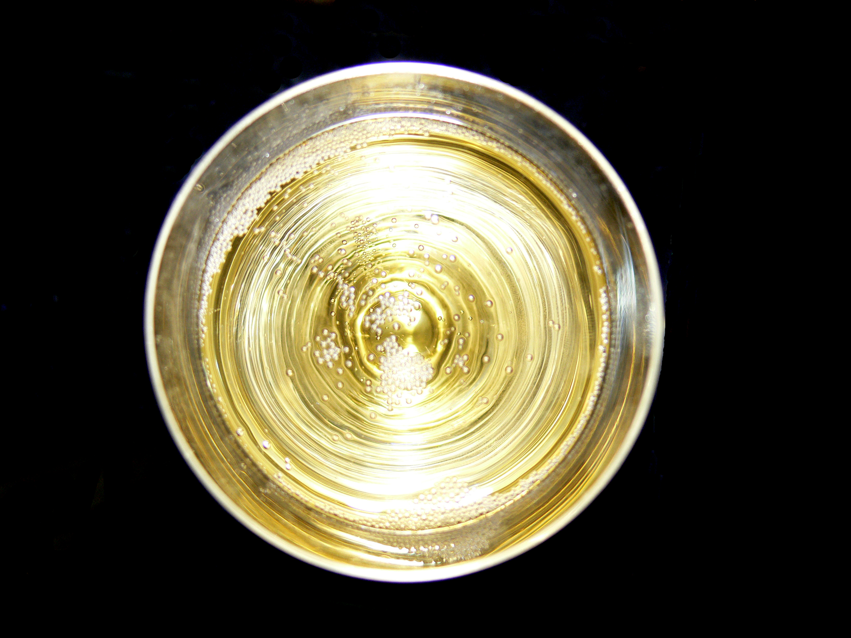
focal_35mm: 35
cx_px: 426
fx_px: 860
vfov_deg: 40.7
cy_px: 319
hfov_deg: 52.6
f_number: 2.8
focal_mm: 7.4
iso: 100
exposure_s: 1/30
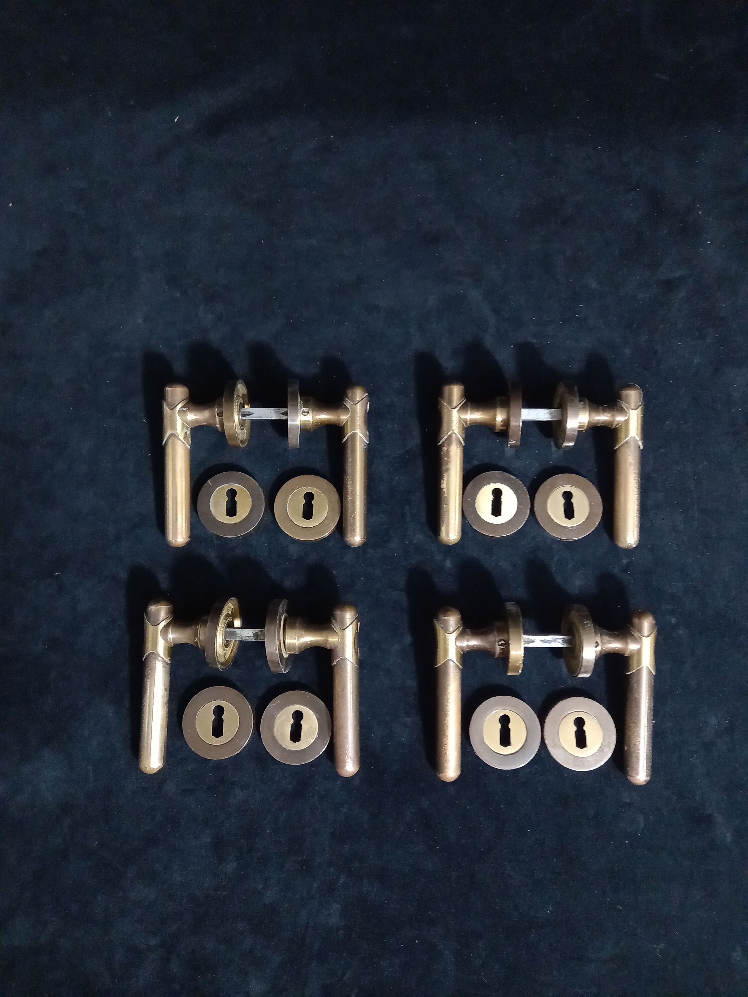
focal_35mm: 25
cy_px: 498
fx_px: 720
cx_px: 374
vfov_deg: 69.4
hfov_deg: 54.9
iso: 800
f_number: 2
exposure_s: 1/50
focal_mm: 4.6
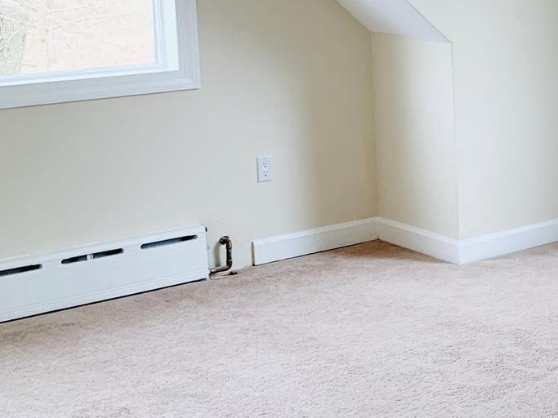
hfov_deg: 21.8
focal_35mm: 78
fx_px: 1257
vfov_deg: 18.7
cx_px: 783
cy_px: 73
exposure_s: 1/121
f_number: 1.8
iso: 32
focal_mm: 4.25
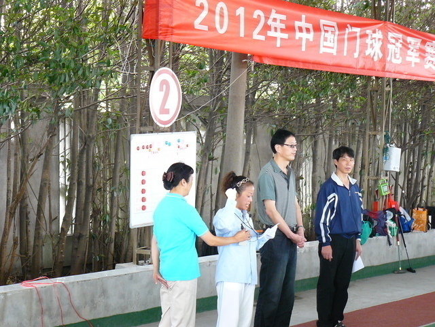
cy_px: 164
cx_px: 218
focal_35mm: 106
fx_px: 1332
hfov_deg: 18.5
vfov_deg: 14.0
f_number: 3.2
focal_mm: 17.7
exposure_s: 1/15
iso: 200
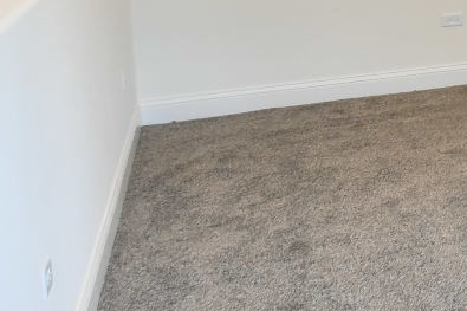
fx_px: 1063
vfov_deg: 16.0
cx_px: 929
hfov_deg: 17.7
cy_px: -54
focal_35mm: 82
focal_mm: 10
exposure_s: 1/25
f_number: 6.3
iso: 400
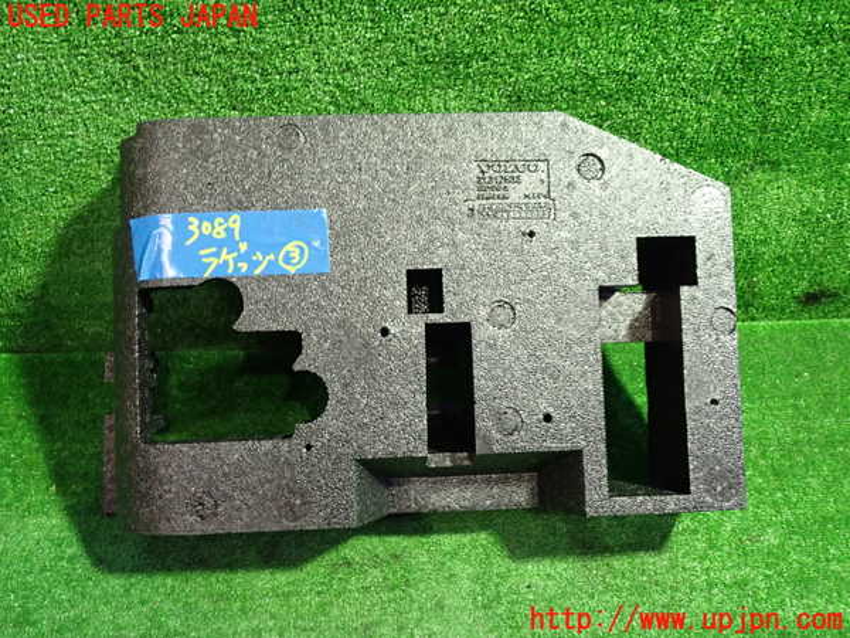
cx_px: 425
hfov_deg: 60.0
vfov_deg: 46.8
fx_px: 737
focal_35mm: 30
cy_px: 319
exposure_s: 1/30
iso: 500
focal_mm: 5.4
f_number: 2.3
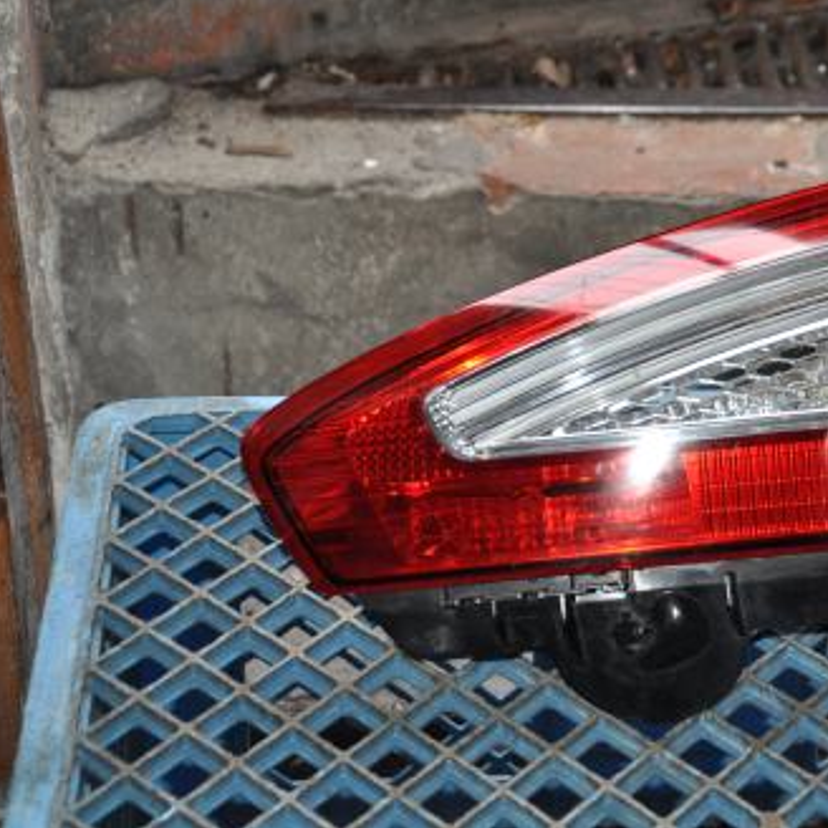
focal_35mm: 97
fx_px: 2625
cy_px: 411
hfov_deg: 17.8
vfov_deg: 17.9
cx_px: 621
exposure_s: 1/60
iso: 800
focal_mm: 50
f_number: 5
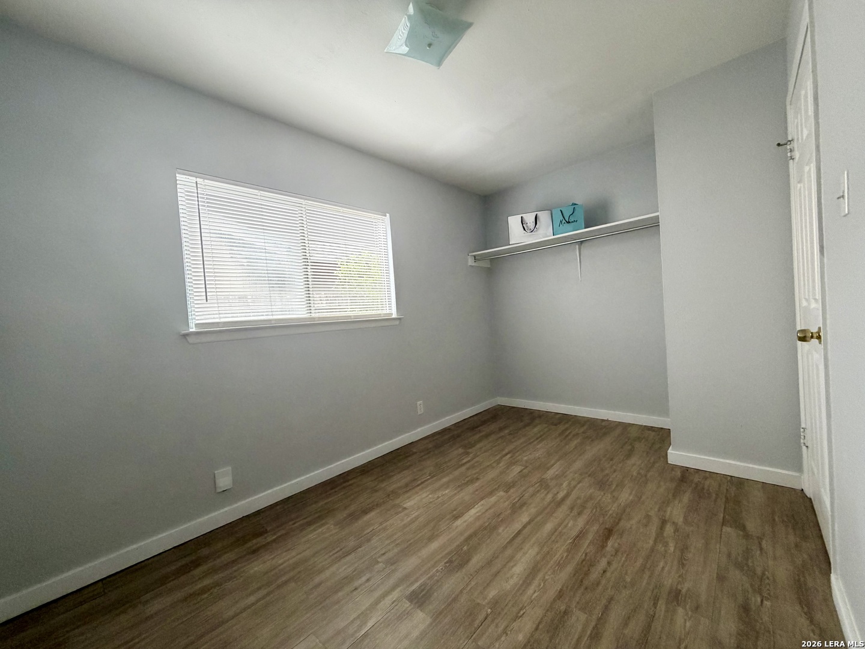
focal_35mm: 14
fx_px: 350
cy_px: 324
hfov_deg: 102.1
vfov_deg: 85.7
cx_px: 432
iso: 320
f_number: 2.2
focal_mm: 2.22
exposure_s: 1/121
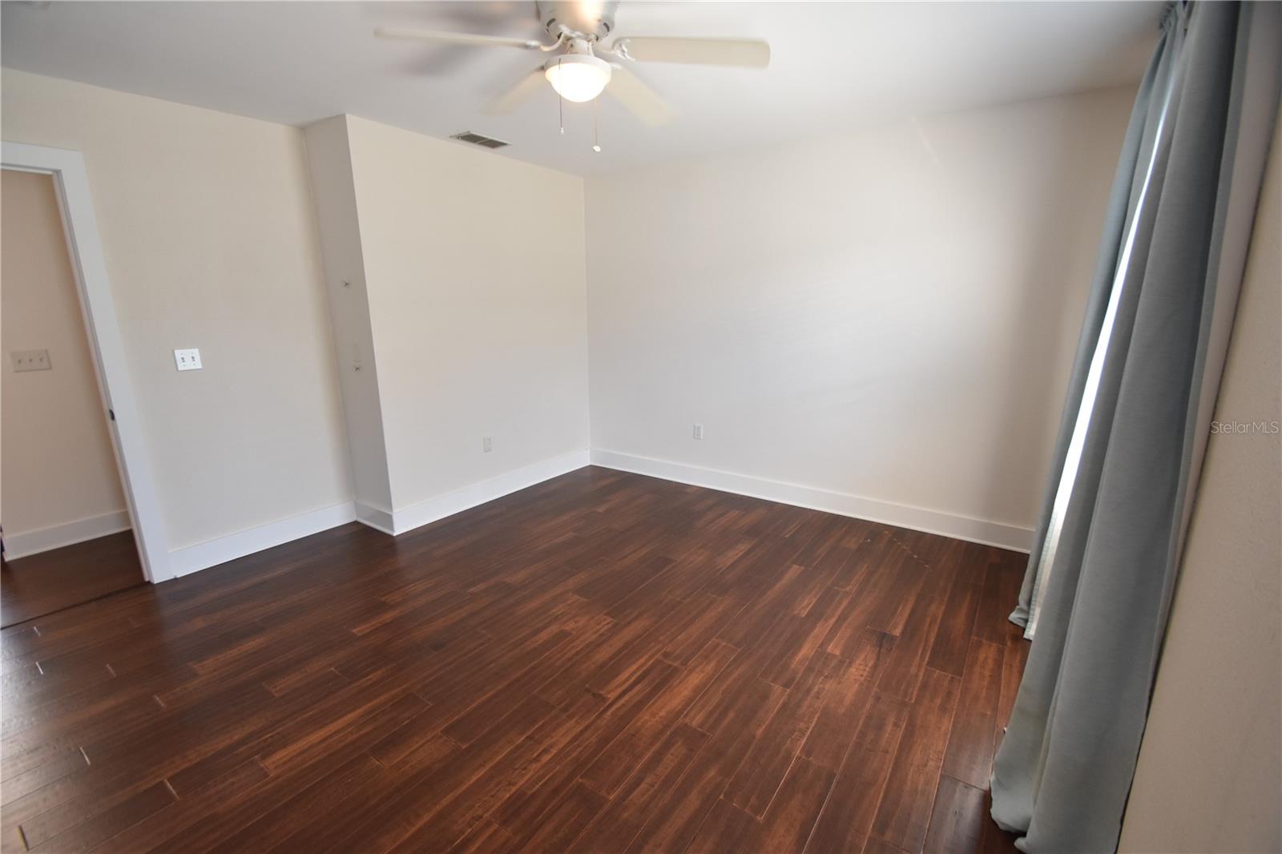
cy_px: 427
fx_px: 534
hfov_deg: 100.4
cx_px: 641
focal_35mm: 15
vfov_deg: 77.3
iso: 800
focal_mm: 10
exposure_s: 1/125
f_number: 5.6
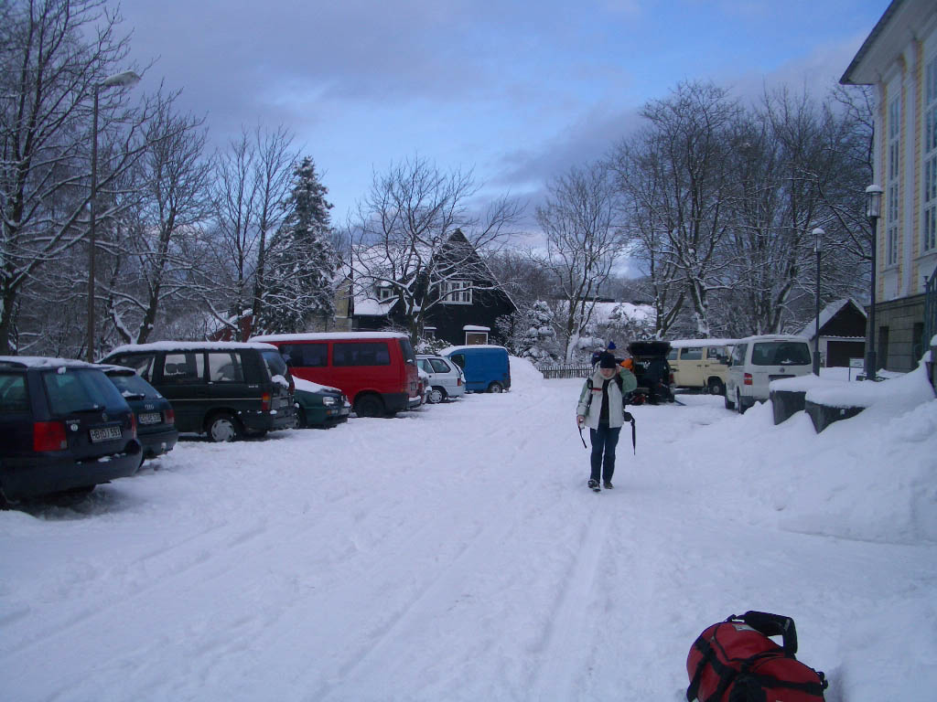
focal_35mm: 35
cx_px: 468
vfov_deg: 40.7
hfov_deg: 52.6
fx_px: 947
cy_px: 351
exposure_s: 1/250
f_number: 4.3
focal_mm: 5.8
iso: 50
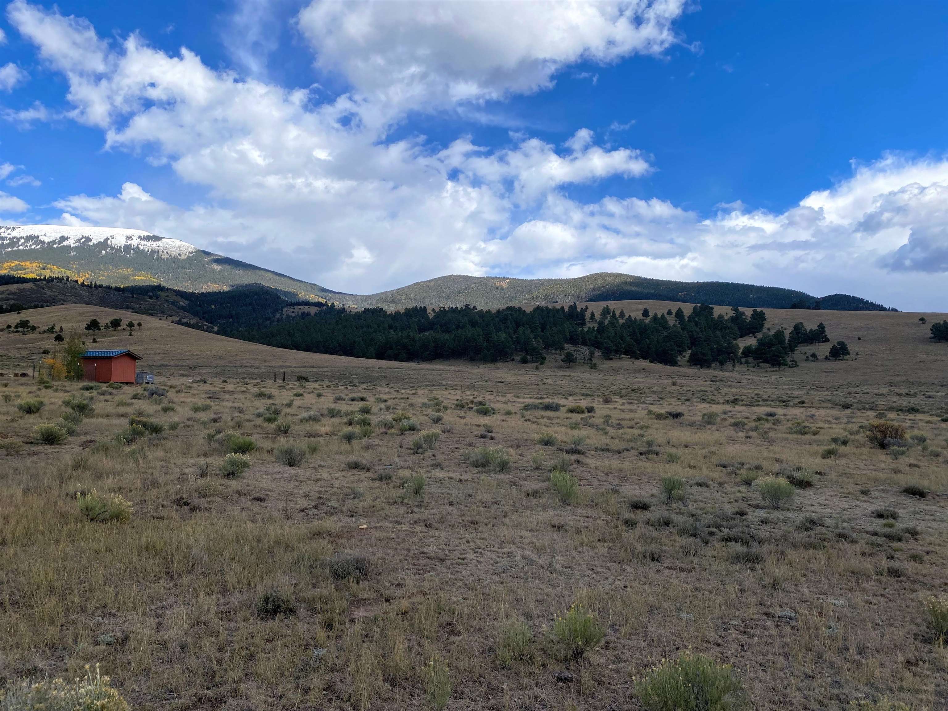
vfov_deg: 53.1
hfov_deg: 67.3
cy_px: 356
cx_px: 474
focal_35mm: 26
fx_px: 712
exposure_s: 1/3846
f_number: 1.8
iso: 32
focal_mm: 4.25
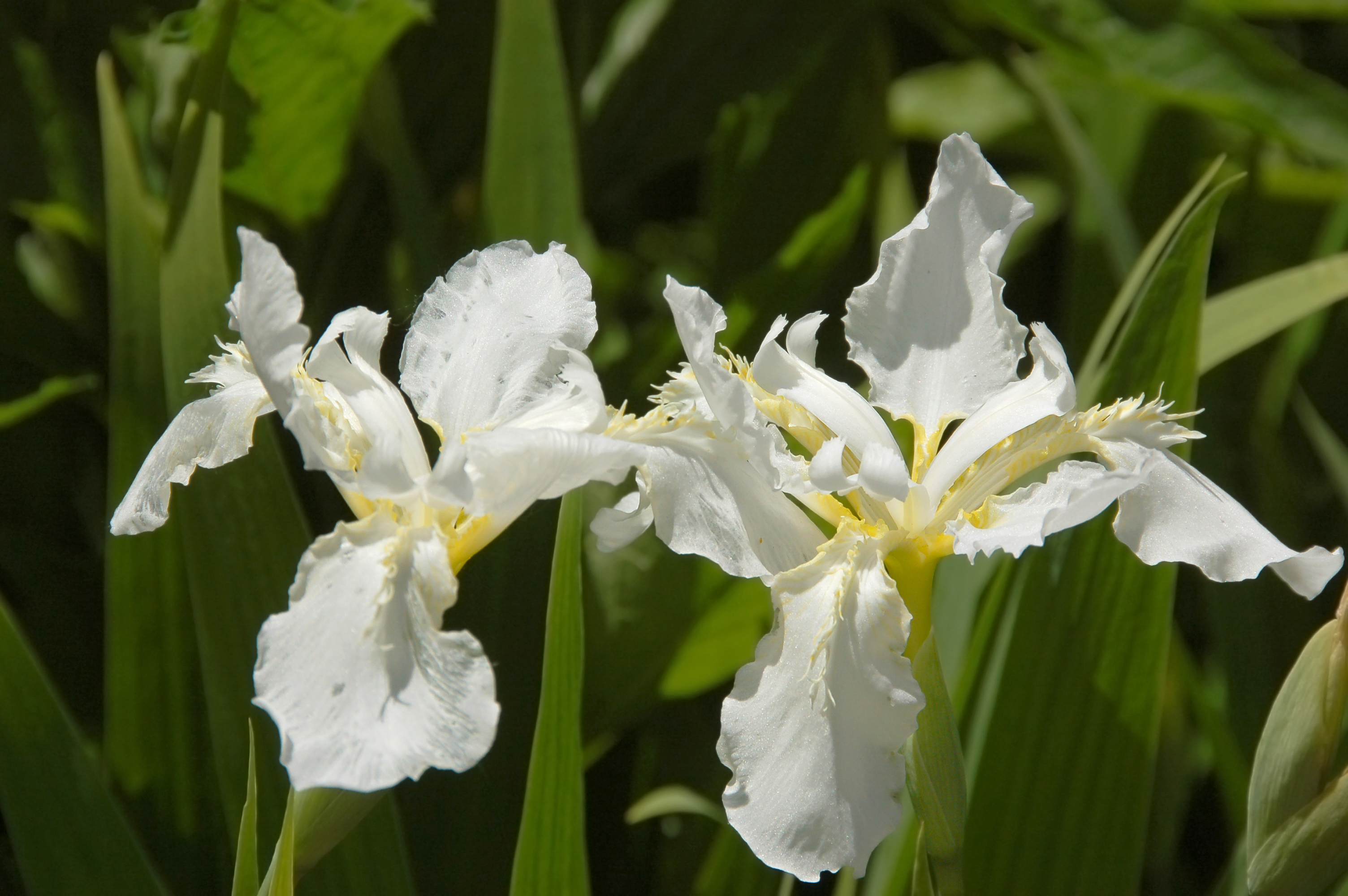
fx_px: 9540
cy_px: 448
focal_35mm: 255
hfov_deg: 8.1
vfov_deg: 5.4
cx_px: 674
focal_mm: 170
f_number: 11
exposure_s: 1/800
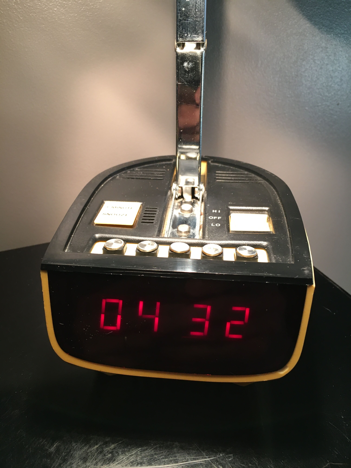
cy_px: 234
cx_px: 176
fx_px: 392
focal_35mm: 29
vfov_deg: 61.7
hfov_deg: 48.2
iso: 125
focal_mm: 4.15
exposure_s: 1/33
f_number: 2.2
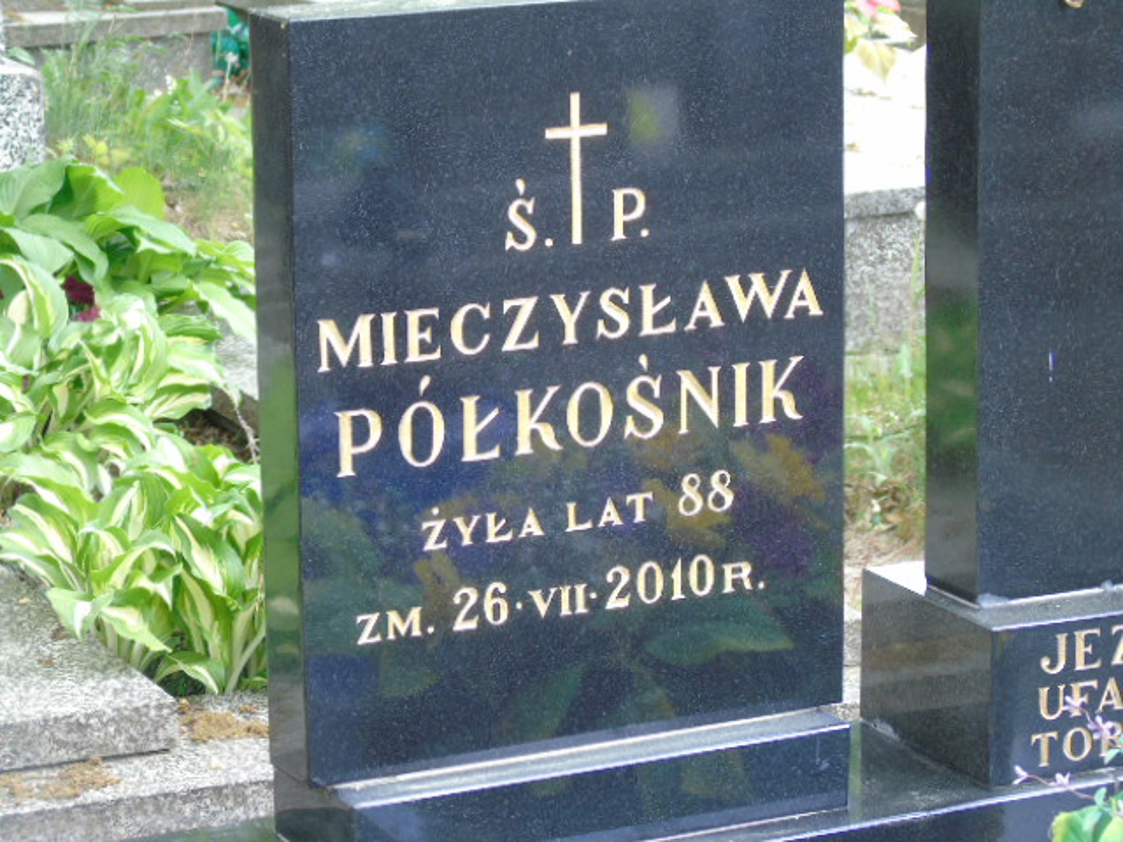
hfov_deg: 15.9
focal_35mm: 124
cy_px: 421
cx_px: 562
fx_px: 4023
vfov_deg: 12.0
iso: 100
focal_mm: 22
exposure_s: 1/30
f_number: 4.6
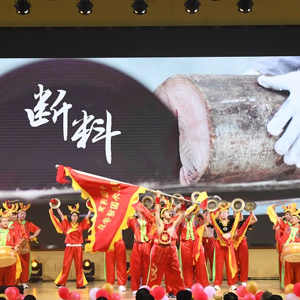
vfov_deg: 16.4
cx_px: 147
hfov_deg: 16.4
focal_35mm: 106
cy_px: 149
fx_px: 1039
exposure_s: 1/250
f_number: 8
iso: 4000
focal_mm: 82
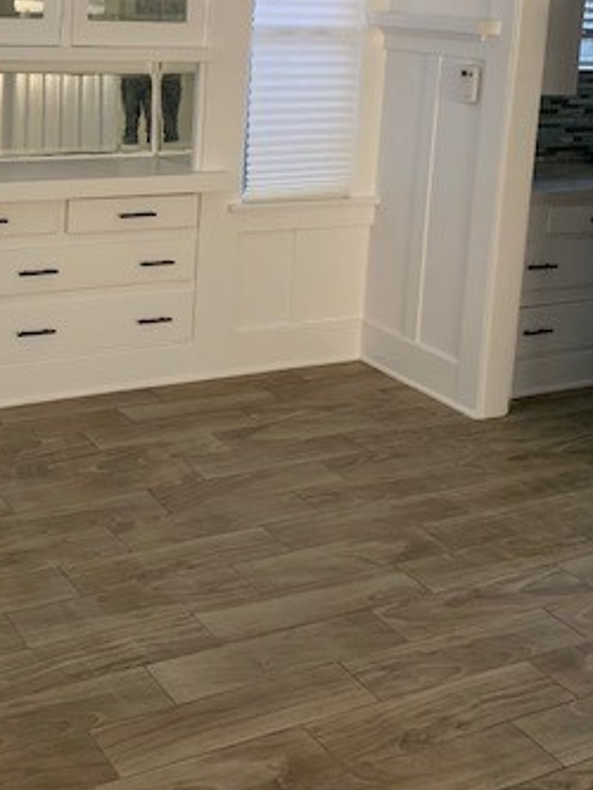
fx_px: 1141
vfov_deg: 36.9
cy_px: 164
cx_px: 123
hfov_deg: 28.5
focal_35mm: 50
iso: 100
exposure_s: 1/60
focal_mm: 4.25
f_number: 1.8
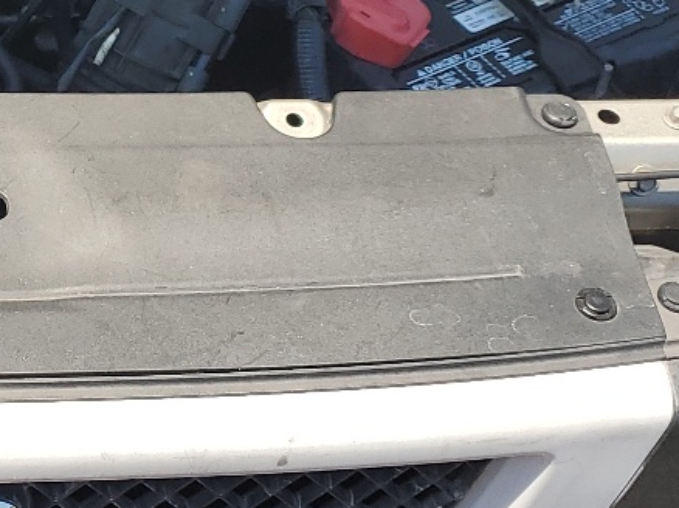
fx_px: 1862
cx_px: -121
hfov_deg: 19.5
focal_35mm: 95
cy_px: 112
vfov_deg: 15.5
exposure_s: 1/1429
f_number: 1.5
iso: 50
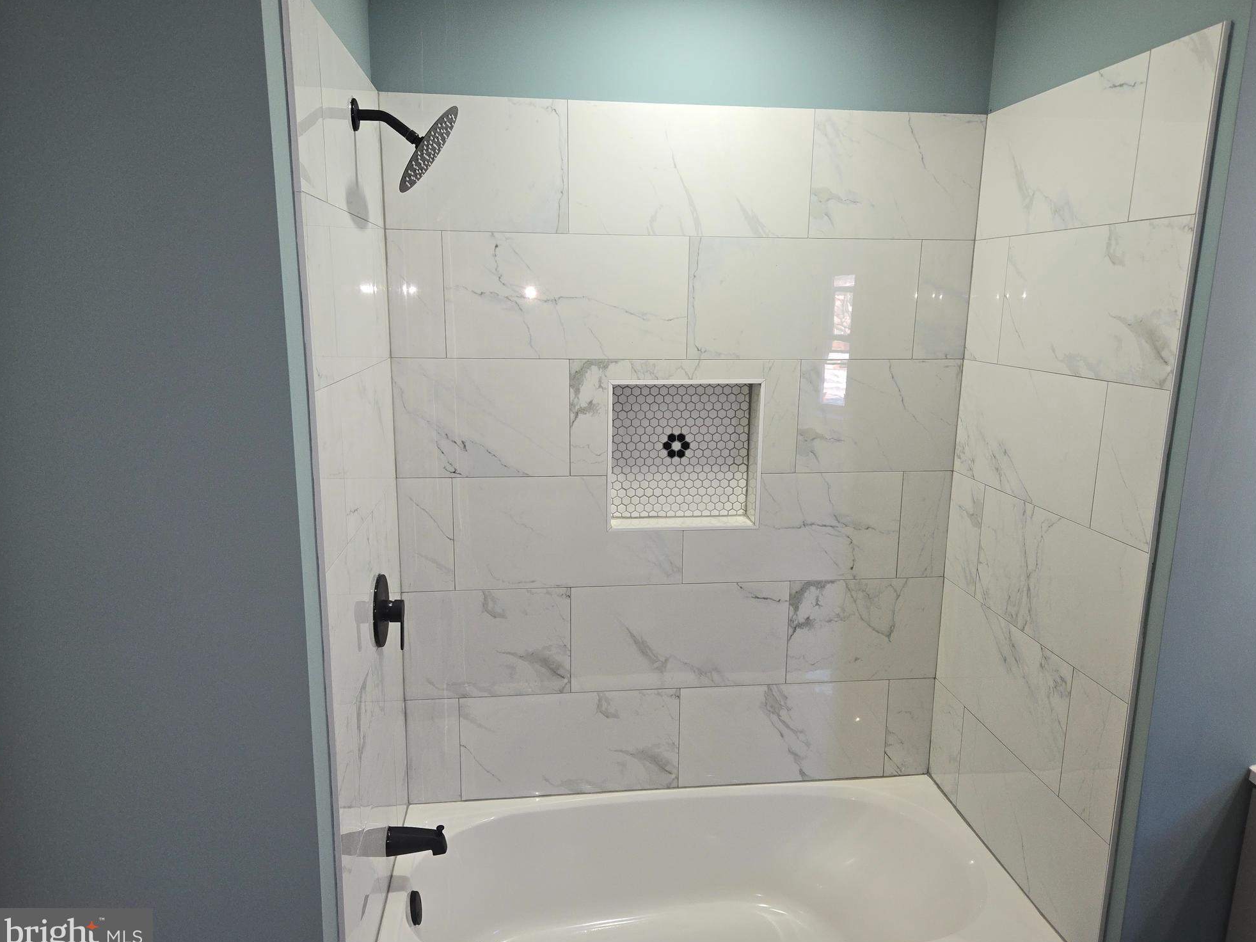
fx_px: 871
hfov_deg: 71.6
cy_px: 469
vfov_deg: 56.8
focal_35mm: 24
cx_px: 648
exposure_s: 1/60
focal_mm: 5.4
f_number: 1.8
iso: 100
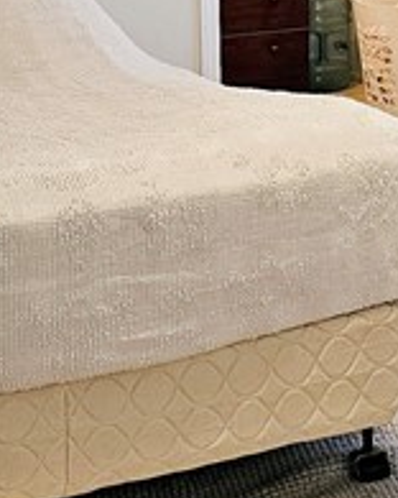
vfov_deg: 15.9
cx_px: 339
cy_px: -36
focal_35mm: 118
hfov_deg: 13.0
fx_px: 1737
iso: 320
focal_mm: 6.3
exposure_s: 1/120
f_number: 1.7
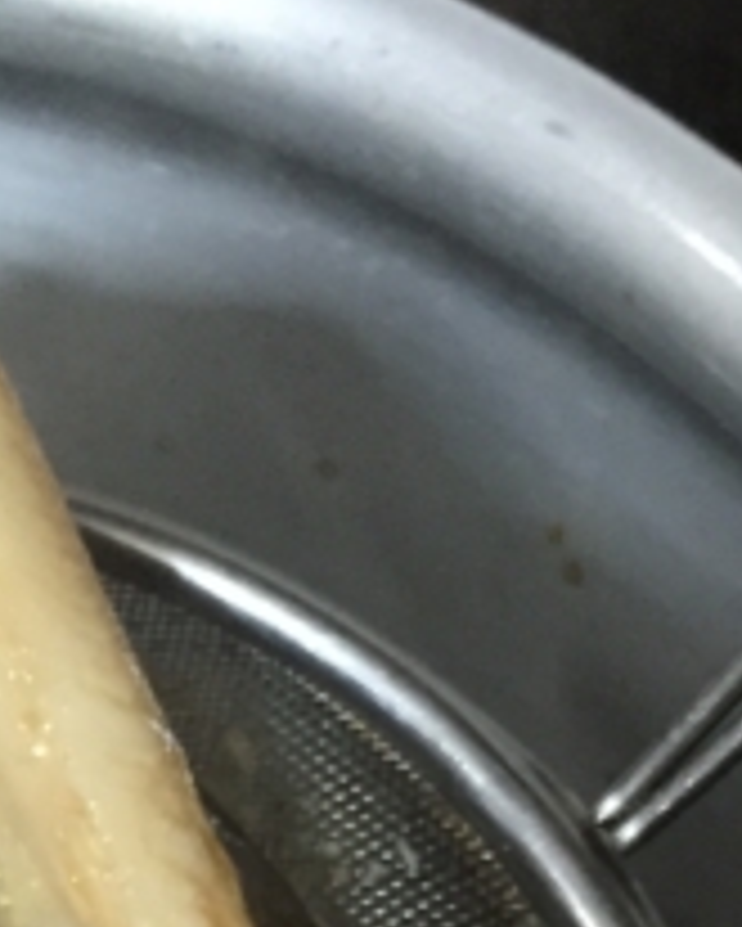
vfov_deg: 16.5
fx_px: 3017
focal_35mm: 110
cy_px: 1197
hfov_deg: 13.6
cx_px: -148
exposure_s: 1/20
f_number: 2.2
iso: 250
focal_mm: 4.15
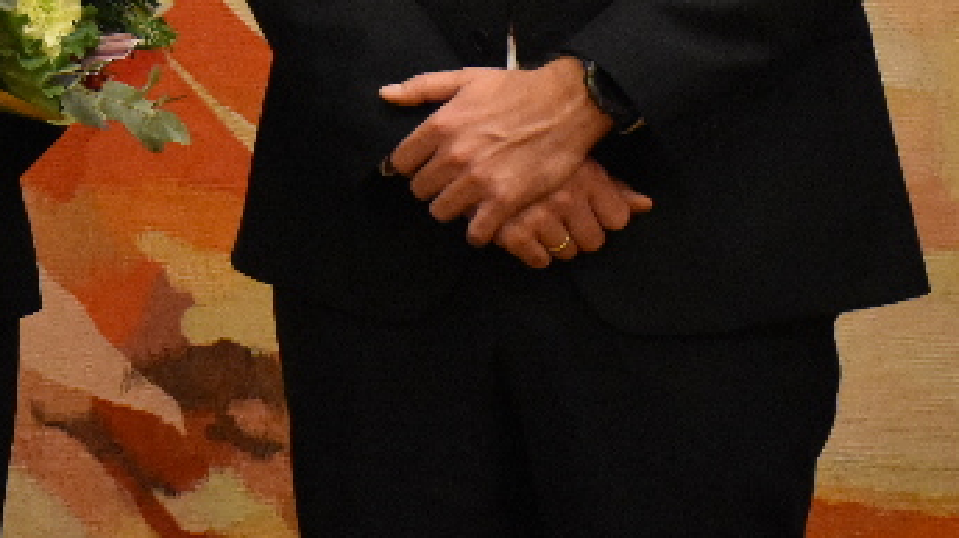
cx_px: -259
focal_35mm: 274
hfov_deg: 7.8
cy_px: -217
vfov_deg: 4.4
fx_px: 6963
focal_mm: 60
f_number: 5
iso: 5600
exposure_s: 1/250
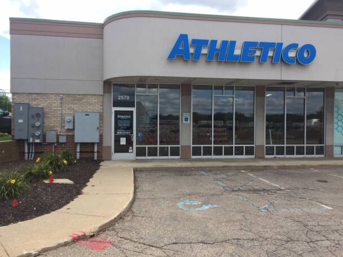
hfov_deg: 61.7
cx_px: 172
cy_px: 128
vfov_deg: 48.2
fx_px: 287
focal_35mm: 29
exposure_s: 1/1068
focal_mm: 4.15
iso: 32
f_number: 2.2
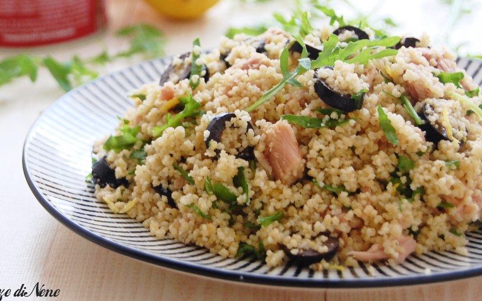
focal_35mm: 96
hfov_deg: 21.6
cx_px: 189
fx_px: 1261
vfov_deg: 13.6
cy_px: 130
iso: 400
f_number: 5.6
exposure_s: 1/60
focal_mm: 48
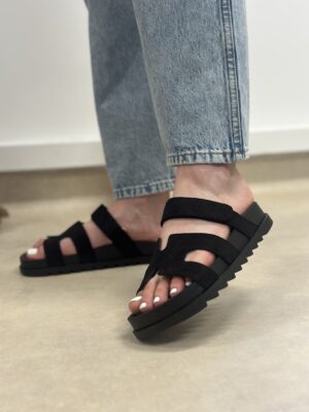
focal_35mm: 48
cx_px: 154
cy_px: 206
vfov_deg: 39.7
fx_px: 571
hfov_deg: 30.3
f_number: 1.78
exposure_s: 1/50
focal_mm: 6.86
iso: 100
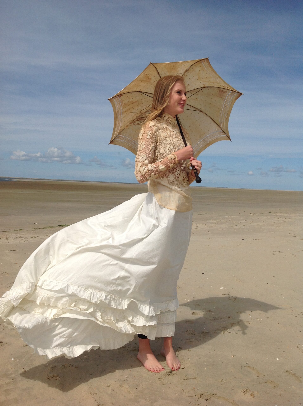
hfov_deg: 40.6
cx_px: 152
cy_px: 203
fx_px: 410
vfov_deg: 52.7
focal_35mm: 35
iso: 50
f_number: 2.4
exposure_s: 1/5051
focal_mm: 4.28
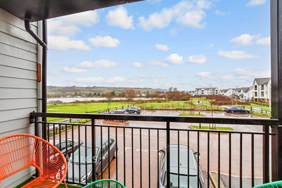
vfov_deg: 77.4
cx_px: 141
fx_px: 118
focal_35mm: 15
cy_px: 94
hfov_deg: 100.4
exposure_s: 1/20
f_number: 6.3
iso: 160
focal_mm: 10
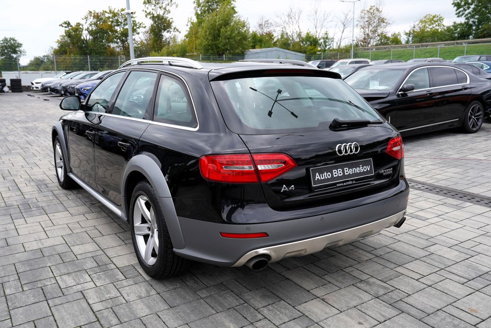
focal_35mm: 32
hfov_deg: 58.7
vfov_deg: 41.1
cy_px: 164
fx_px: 436
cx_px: 246
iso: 100
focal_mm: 32
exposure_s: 1/160
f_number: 5.6
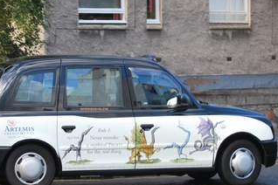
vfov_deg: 8.8
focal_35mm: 156
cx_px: 59
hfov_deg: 13.1
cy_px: 108
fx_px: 1204
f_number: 5.6
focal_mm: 55
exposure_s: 1/125
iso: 160
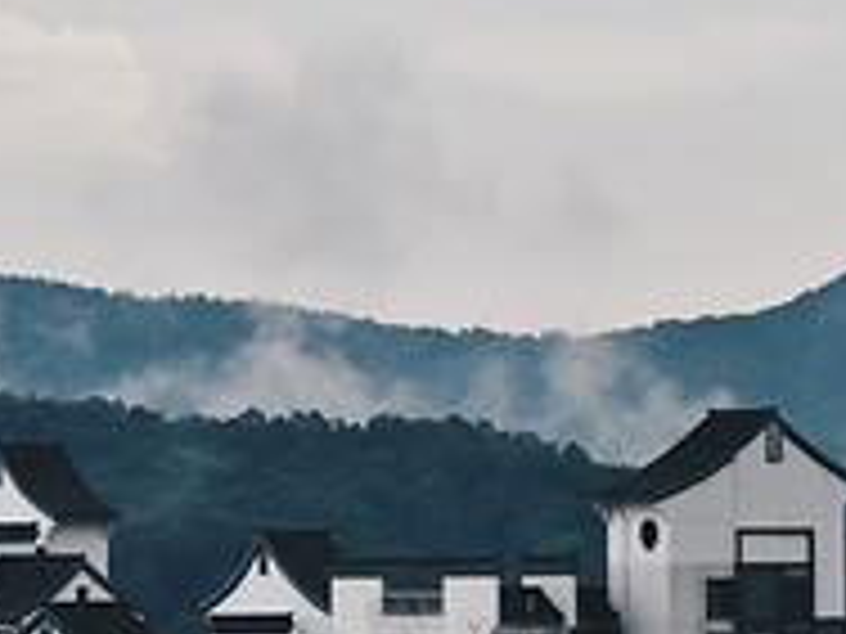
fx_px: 8407
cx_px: -324
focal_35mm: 344
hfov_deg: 5.7
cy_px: 528
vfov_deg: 4.3
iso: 100
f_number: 10
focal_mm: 70
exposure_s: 1/125
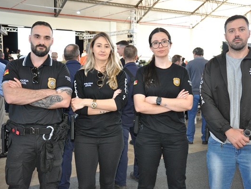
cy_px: 94
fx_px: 334
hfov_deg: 41.2
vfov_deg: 31.5
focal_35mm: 46
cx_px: 133
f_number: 4
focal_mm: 28
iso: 800
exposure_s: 1/60
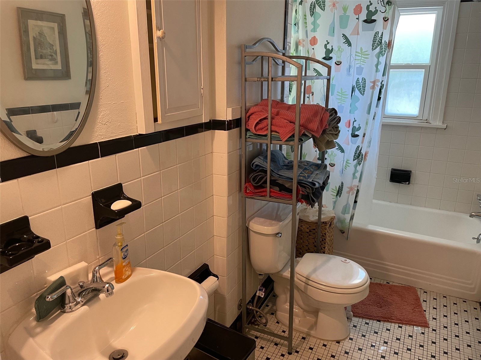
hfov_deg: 67.3
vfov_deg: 53.1
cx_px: 240
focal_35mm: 26
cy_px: 180
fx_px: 361
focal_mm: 4.2
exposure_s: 1/60
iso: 200
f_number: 1.6
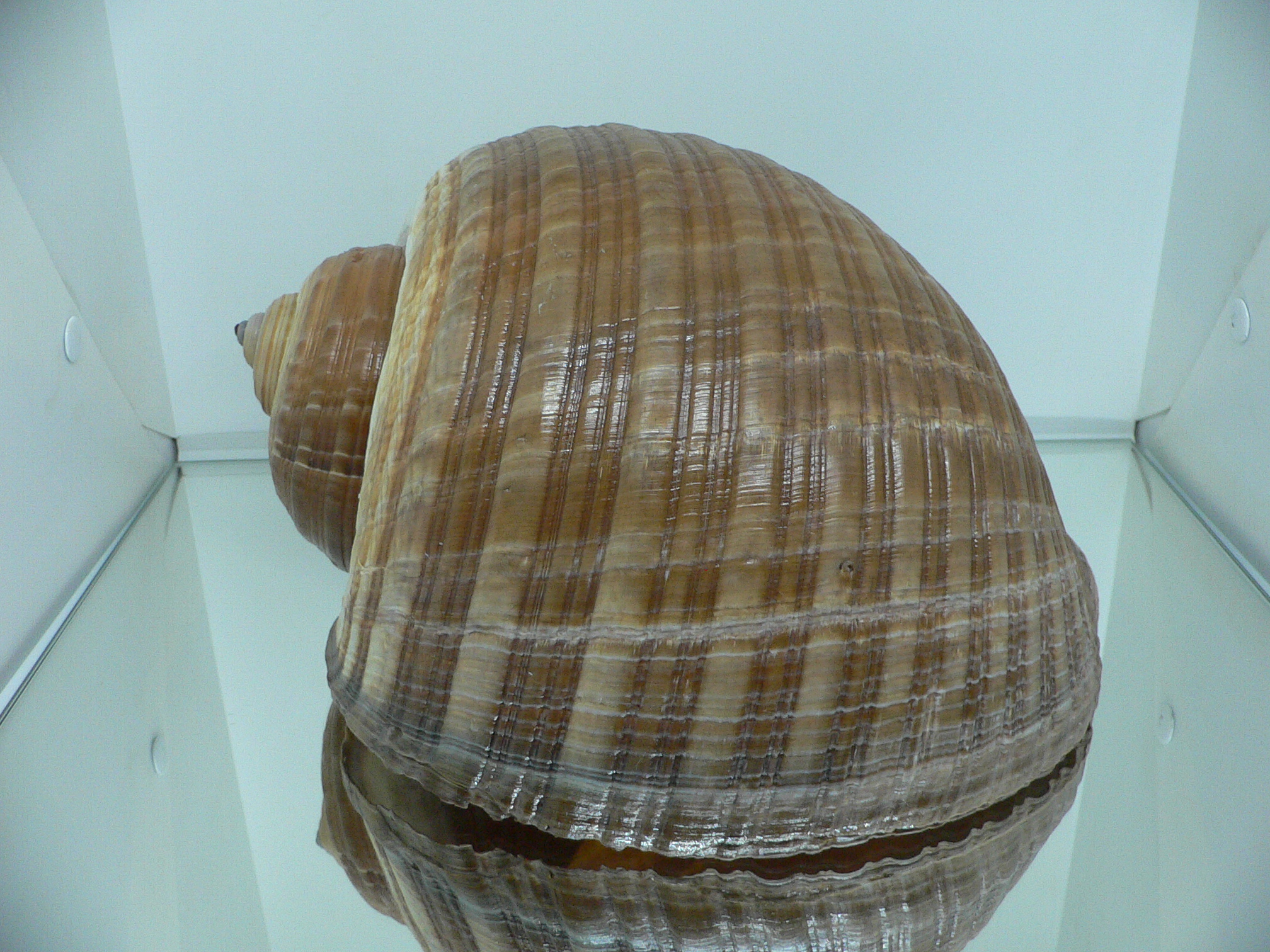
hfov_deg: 52.6
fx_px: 1284
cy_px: 476
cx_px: 635
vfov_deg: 40.7
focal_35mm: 35
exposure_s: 1/60
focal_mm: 4.6
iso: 200
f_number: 2.8
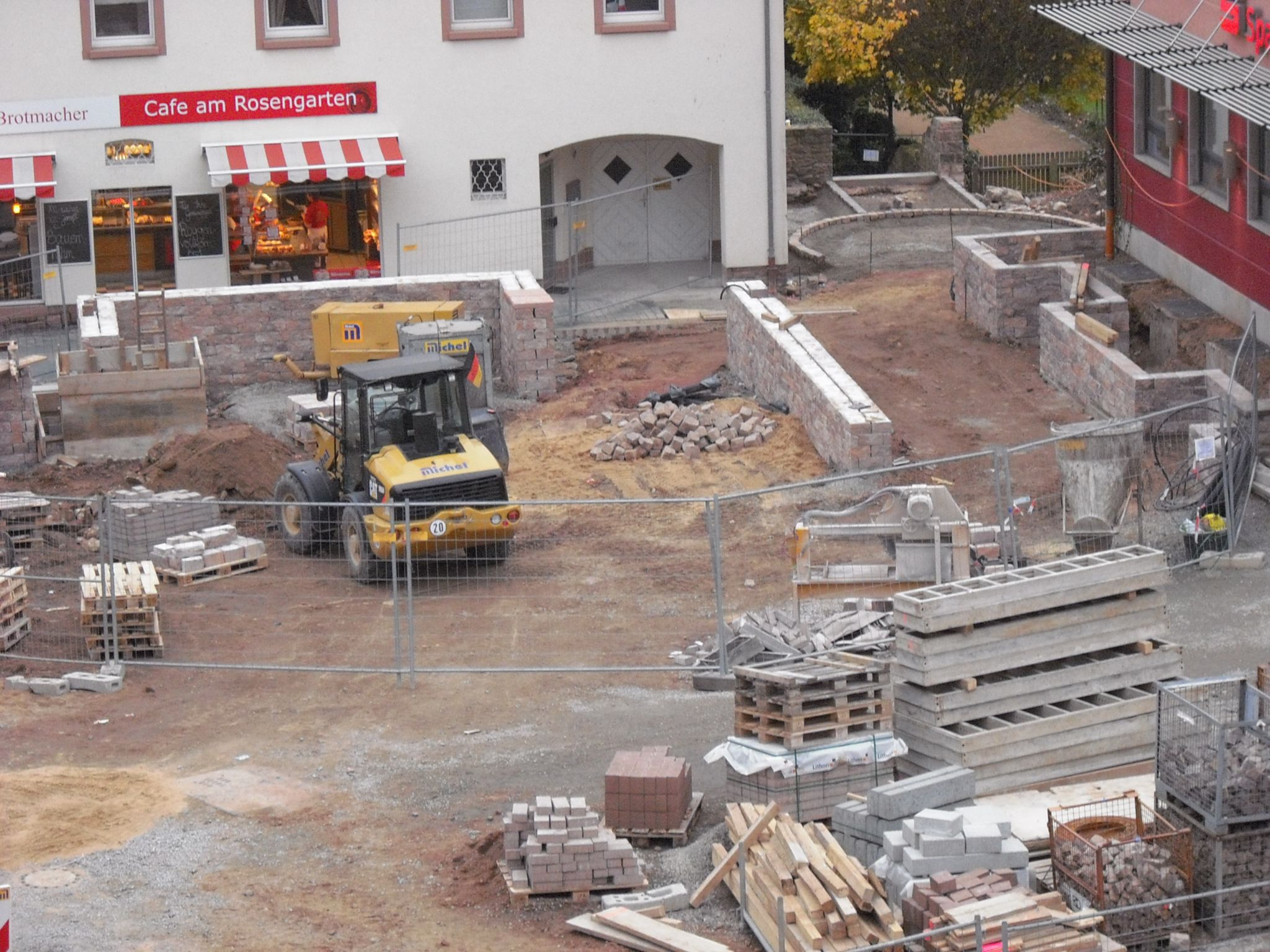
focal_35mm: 113
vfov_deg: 13.1
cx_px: 635
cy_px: 476
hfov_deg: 17.4
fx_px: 4146
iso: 400
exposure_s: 1/100
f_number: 5.2
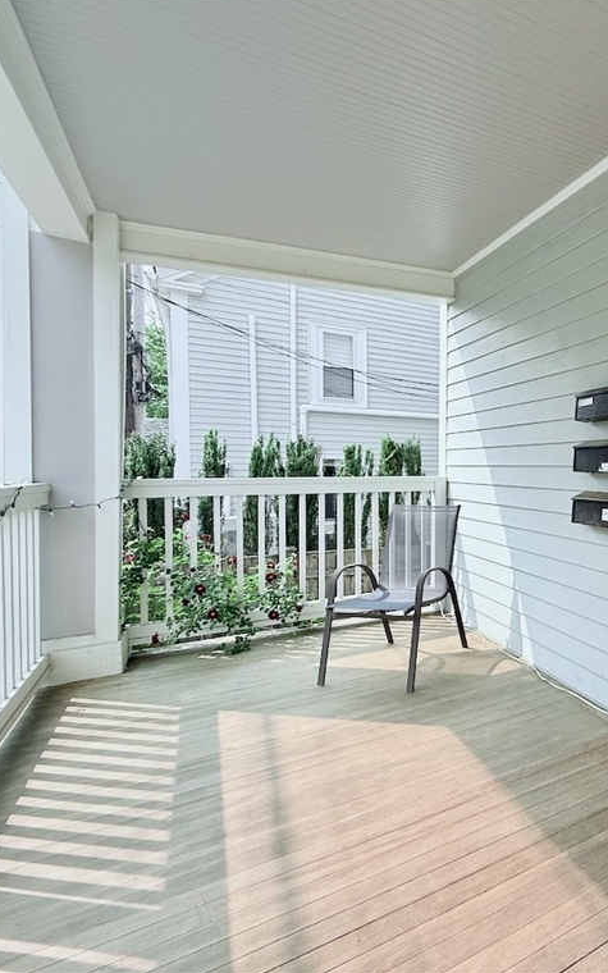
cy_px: 484
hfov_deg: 48.8
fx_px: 530
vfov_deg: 85.1
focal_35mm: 20
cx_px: 609
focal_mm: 2.22
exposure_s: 1/472
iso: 50
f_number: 2.2
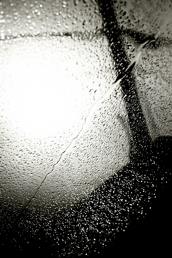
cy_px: 129
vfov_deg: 37.5
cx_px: 86
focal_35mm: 53
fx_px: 380
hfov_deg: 25.5
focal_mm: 35
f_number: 5.6
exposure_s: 1/6400
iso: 500
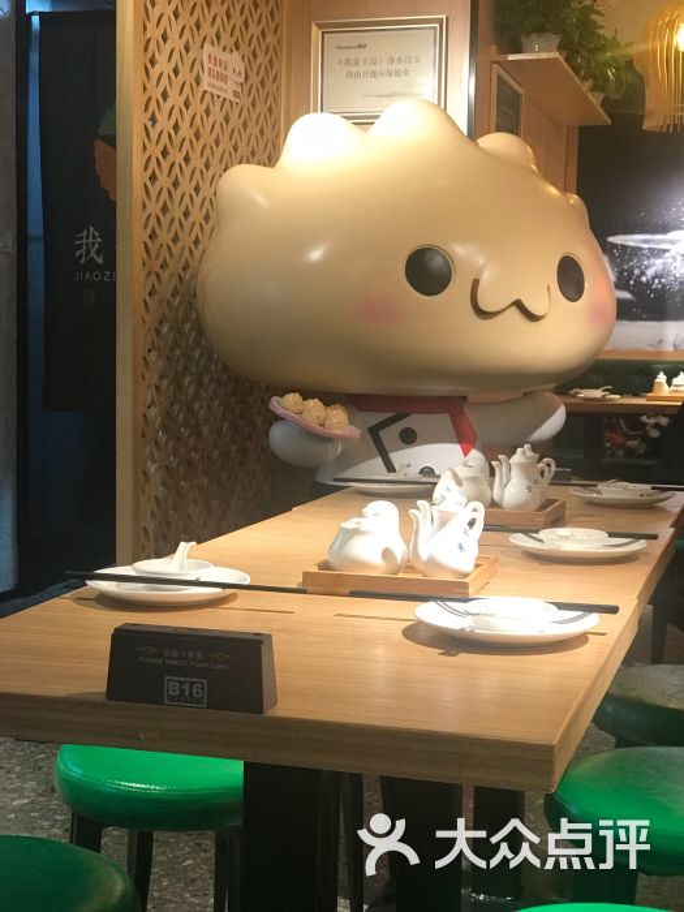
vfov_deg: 33.8
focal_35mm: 57
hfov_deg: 25.7
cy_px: 456
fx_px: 1502
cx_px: 342
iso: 100
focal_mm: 6.6
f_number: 2.8
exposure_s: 1/50
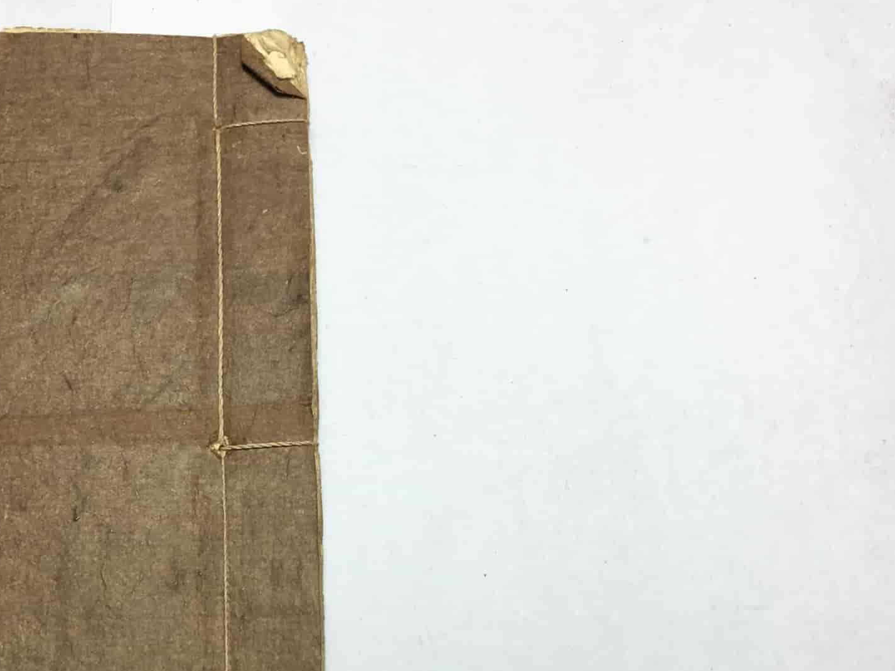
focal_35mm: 61
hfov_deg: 31.2
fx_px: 1577
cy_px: 578
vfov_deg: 23.5
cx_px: 249
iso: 32
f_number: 2.2
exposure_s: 1/50
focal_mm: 4.15
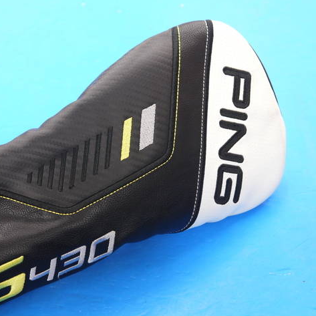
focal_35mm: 67
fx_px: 692
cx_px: 130
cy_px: 158
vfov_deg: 25.7
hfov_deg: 25.7
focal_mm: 28
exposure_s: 1/60
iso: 640
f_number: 4.8
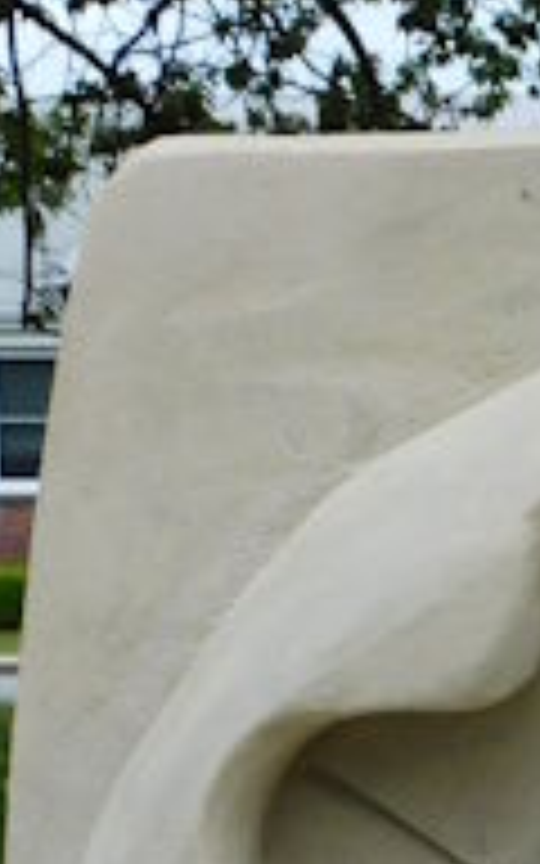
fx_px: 3038
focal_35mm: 129
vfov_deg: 15.6
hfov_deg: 9.5
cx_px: 1048
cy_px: 1048
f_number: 3.5
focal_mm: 6.3
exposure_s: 1/800
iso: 125
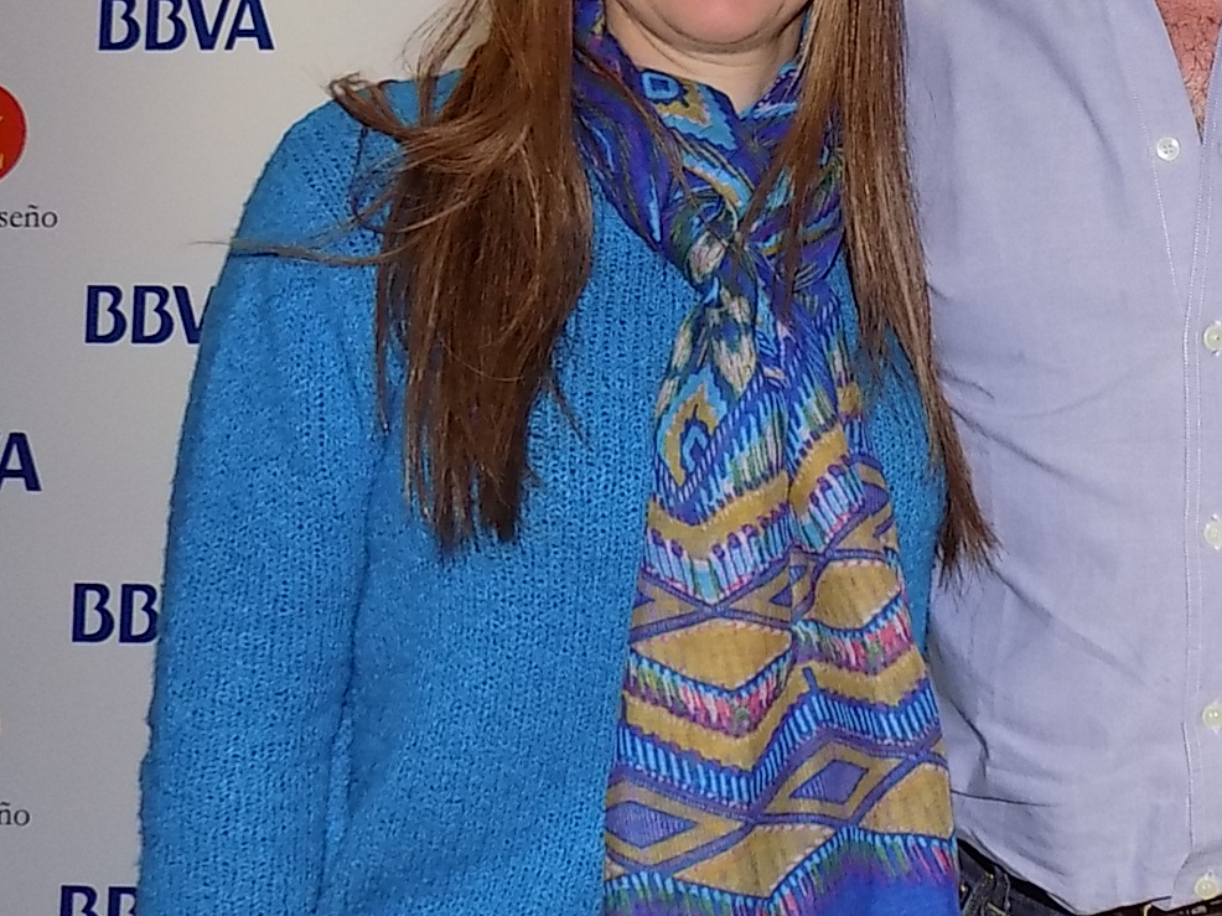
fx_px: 1871
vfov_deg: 26.9
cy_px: 159
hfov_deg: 33.7
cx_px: 1164
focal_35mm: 53
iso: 200
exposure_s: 1/30
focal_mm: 4
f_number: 3.1
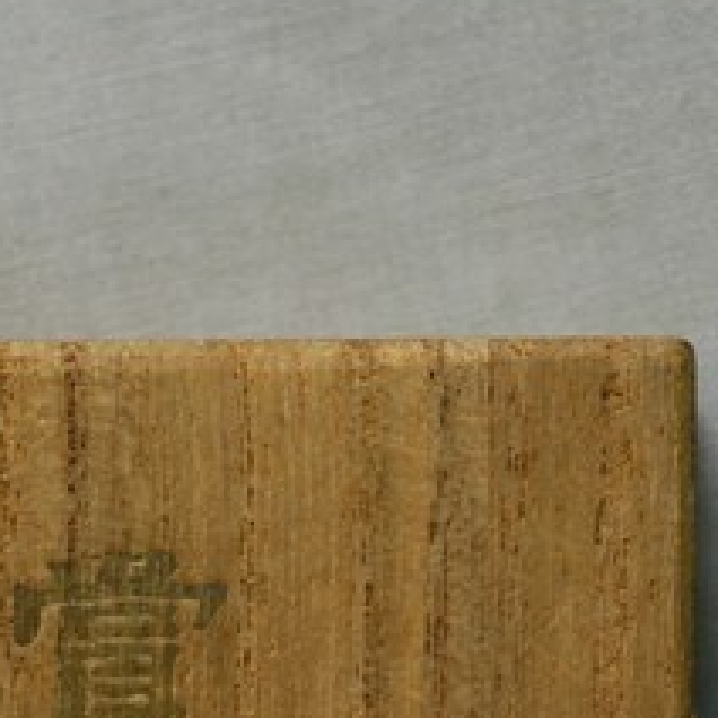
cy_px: 1040
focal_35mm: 231
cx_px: 137
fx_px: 5421
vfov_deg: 7.5
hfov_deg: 7.6
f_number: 8
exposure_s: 1/20
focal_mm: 60
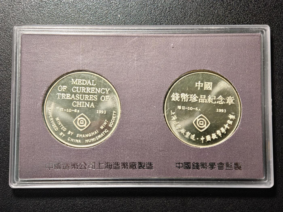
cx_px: 142
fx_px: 491
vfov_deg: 24.4
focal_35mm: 60
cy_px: 106
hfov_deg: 32.2
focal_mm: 9
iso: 800
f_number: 2
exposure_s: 1/120
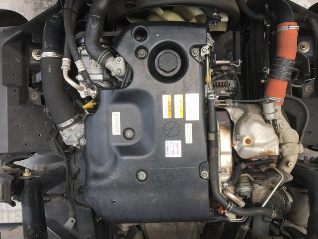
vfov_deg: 48.2
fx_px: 266
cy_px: 120
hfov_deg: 61.7
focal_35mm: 29
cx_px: 159
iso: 25
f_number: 2.2
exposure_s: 1/413
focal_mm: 4.15
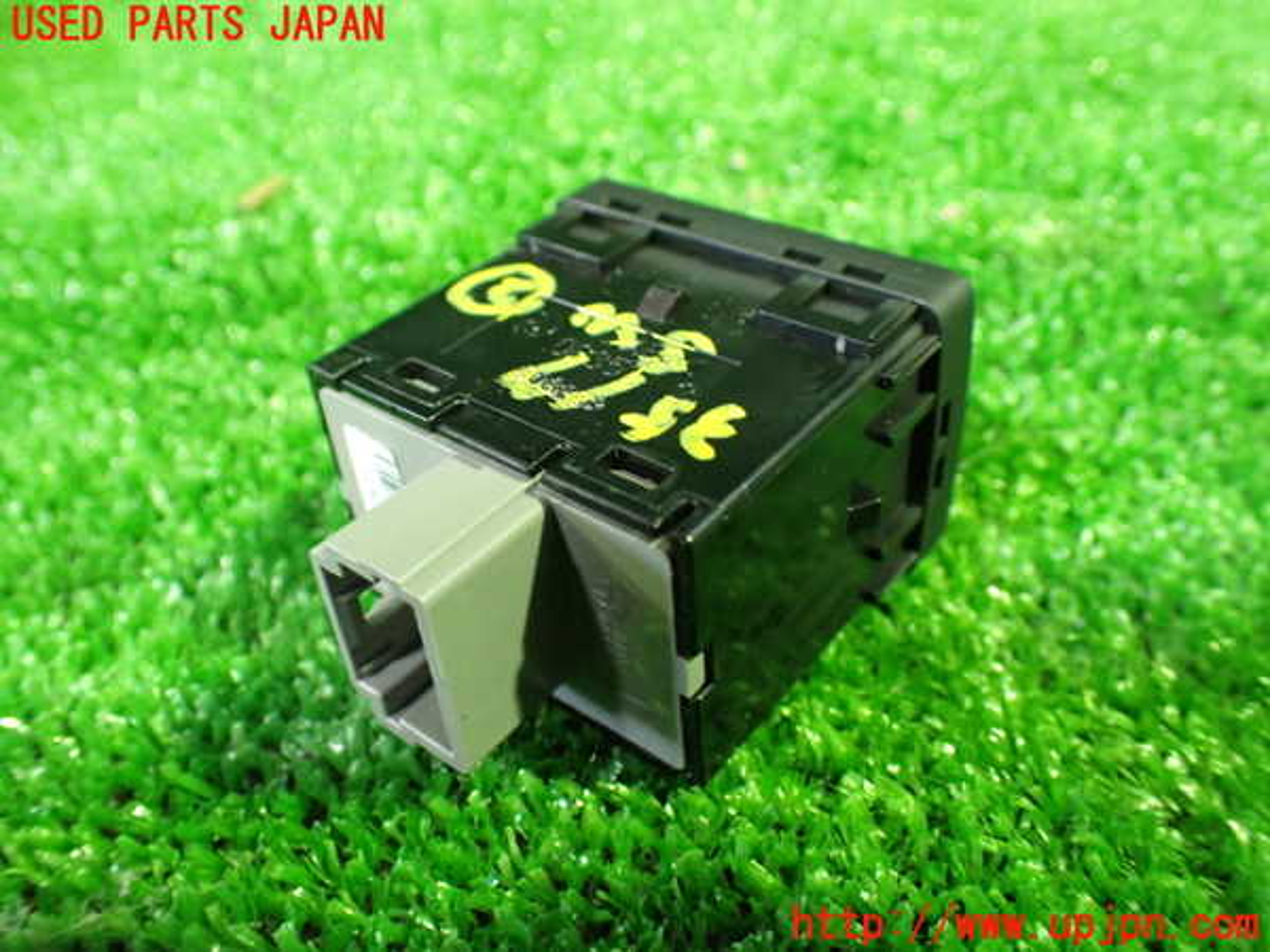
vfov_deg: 46.8
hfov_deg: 60.0
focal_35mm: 30
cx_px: 635
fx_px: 1101
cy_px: 476
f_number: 2.3
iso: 1000
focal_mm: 5.4
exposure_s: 1/30
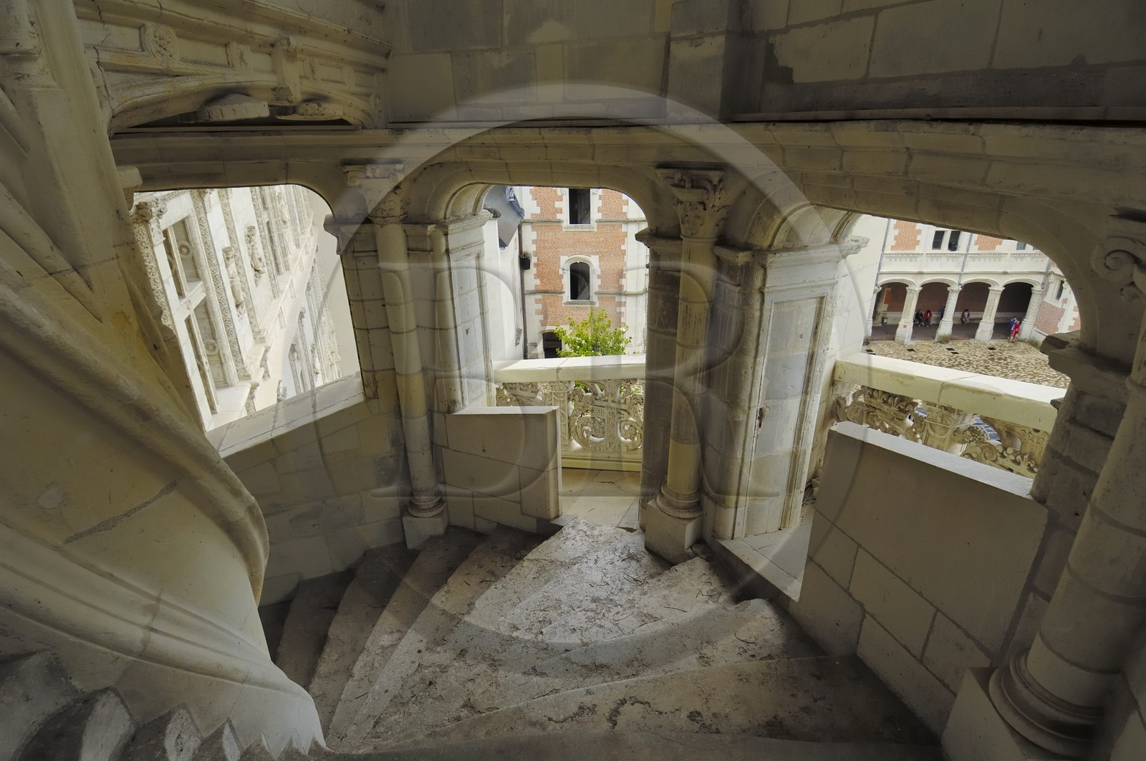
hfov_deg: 90.1
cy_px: 380
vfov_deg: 67.2
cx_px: 573
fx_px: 572
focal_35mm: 18
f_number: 6.3
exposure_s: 1/50
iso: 100
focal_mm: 12
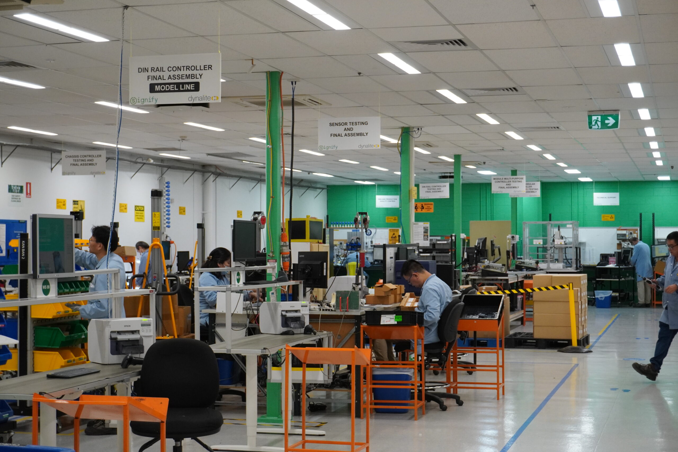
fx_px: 1215
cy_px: 226
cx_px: 339
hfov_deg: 31.2
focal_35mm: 64
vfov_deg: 21.1
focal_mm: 43
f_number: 5.6
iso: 1600
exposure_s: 1/160
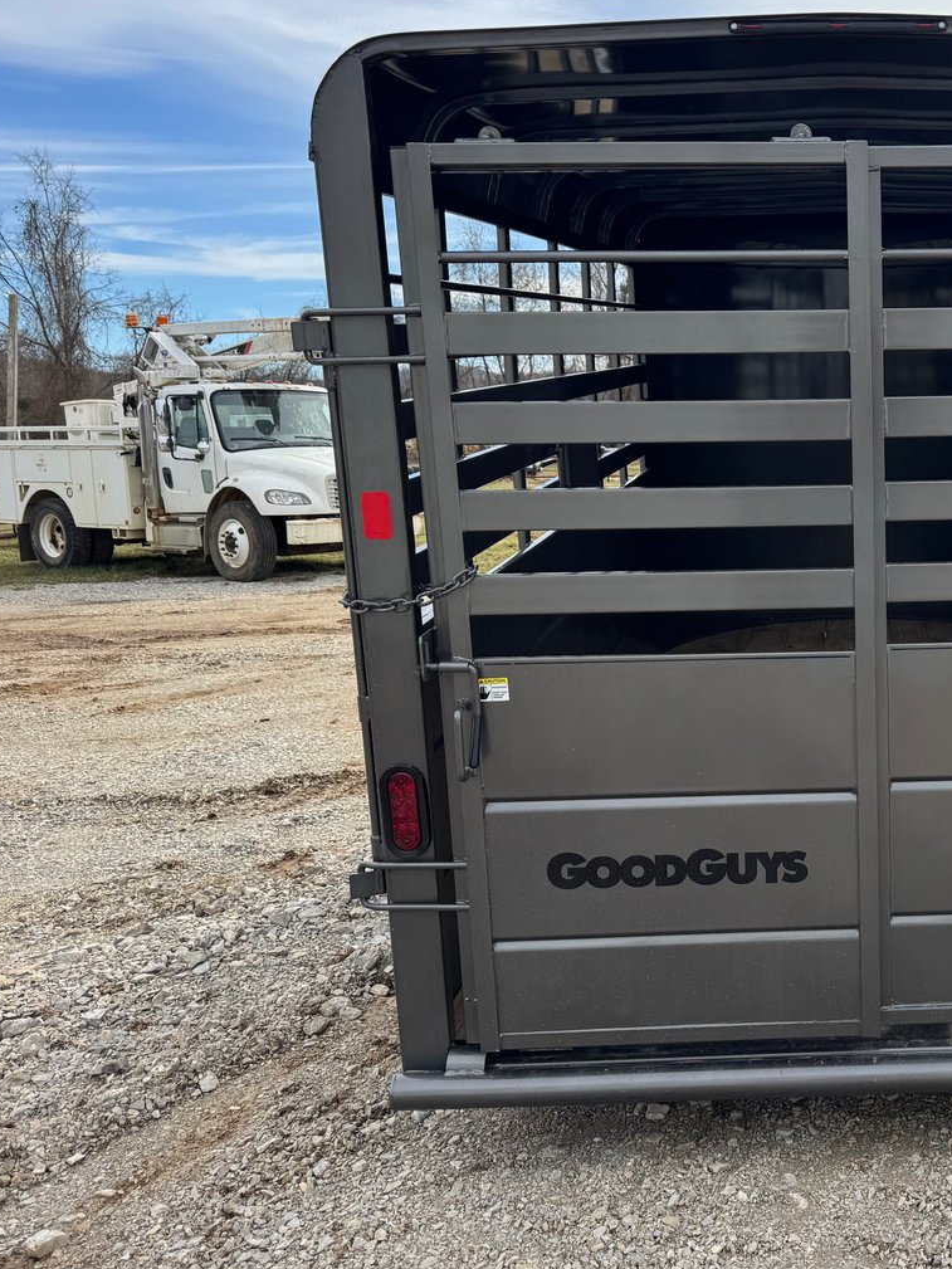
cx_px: 892
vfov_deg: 51.3
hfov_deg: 36.7
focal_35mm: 36
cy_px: 617
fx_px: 1320
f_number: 1.78
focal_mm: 6.76
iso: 80
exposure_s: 1/2331
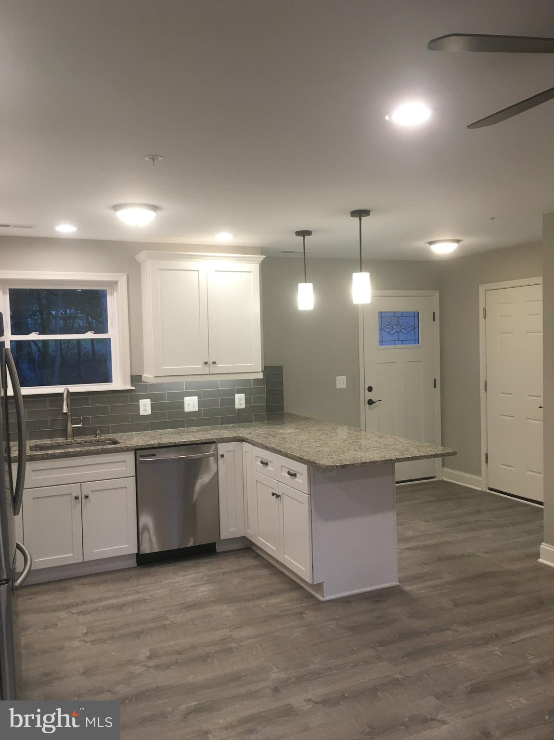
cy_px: 370
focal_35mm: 29
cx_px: 277
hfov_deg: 48.2
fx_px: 619
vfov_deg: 61.7
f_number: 2.2
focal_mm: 4.15
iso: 40
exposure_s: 1/30
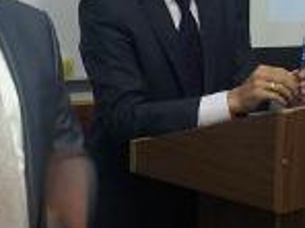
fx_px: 863
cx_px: 55
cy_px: 88
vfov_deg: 15.1
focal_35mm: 98
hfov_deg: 19.8
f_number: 2.8
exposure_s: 1/12
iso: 50
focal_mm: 6.2
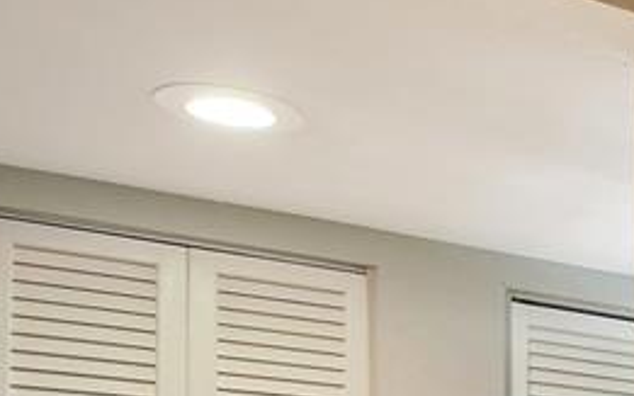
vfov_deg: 15.9
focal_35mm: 72
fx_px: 1244
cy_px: 663
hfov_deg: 20.0
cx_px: 1166
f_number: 9
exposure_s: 1/640
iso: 640
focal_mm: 12
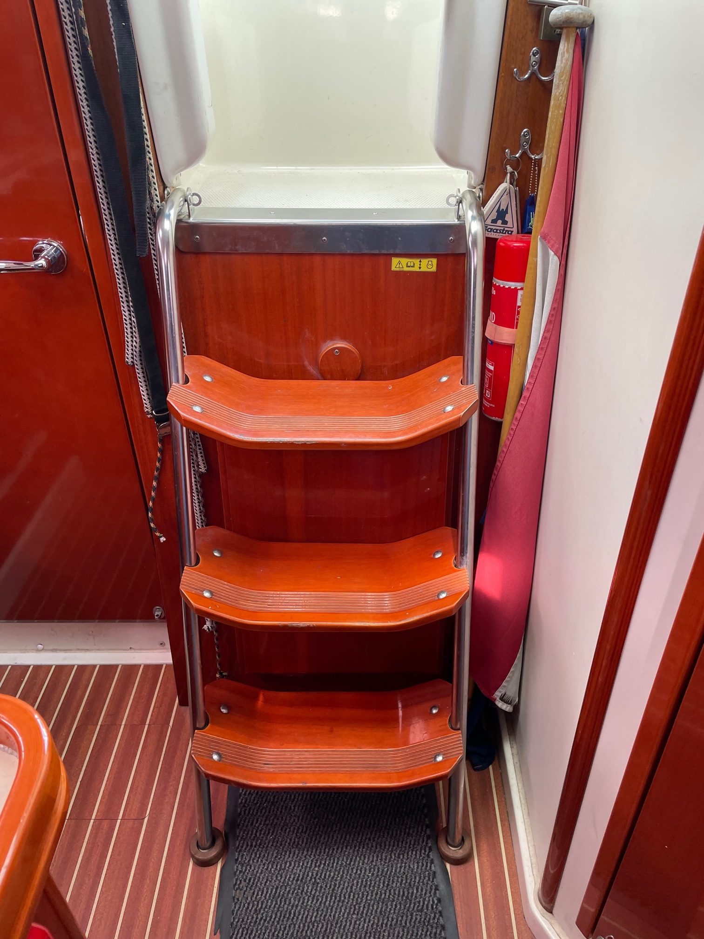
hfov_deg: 53.1
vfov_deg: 67.3
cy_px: 470
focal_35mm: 26
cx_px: 352
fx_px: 705
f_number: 1.6
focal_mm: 4.2
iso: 80
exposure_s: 1/121
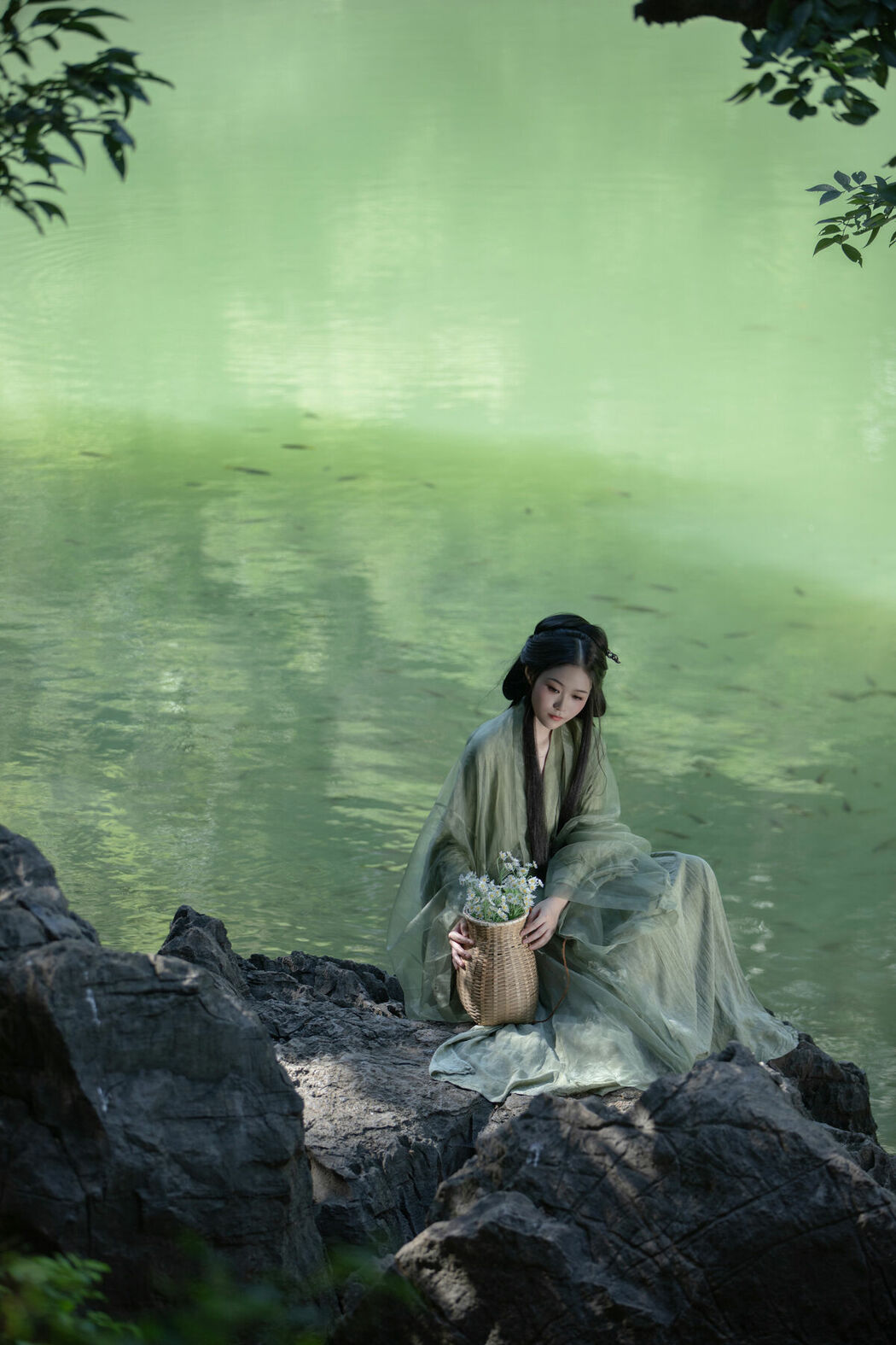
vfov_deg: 16.5
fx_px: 4629
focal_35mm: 124
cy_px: 672
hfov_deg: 11.1
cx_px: 448
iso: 125
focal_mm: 125
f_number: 2.8
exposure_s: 1/200
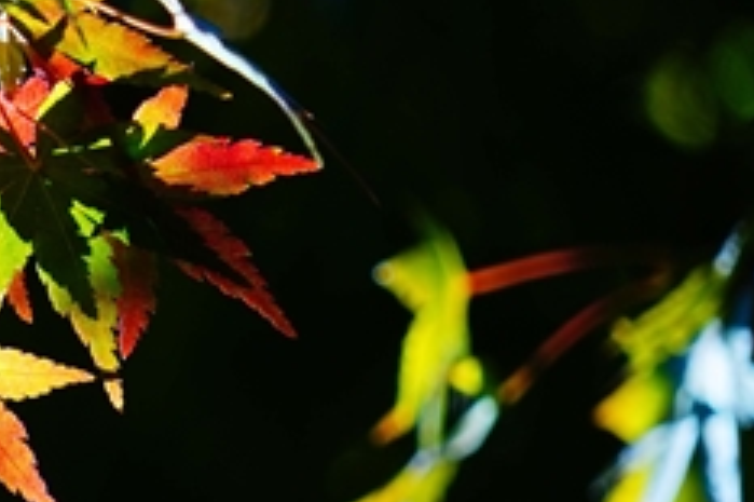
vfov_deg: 1.7
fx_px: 17225
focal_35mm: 823
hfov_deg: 2.5
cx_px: -388
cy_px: 455
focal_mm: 240
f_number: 6.3
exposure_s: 1/250
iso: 200
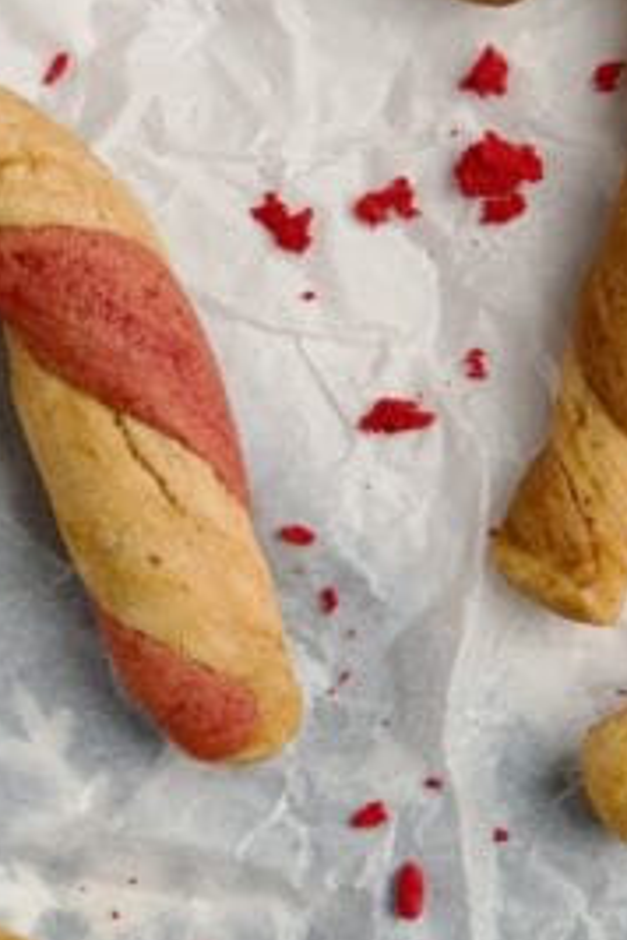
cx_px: 14
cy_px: 623
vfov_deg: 11.9
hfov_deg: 7.9
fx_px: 4493
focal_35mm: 172
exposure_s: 1/160
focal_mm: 85
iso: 1000
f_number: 10
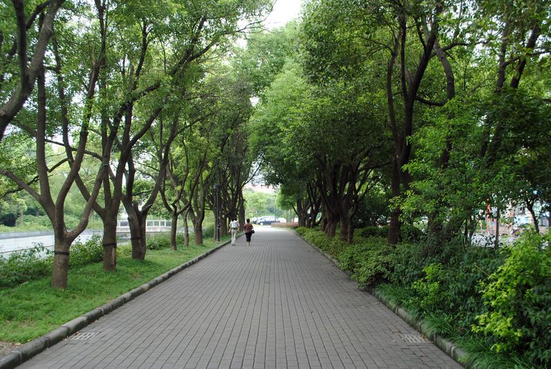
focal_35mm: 36
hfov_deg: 53.0
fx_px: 552
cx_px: 276
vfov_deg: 37.0
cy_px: 184
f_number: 5.6
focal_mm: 24
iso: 200
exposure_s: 1/125
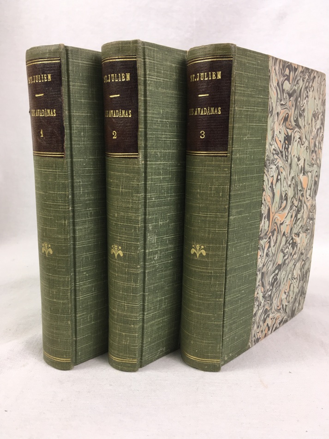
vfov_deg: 61.6
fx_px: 367
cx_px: 164
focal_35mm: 29
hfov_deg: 48.2
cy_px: 220
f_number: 2.2
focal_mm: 4.15
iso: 40
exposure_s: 1/100
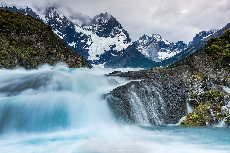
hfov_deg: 35.6
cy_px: 76
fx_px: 358
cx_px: 115
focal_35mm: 56
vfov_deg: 24.2
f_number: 22
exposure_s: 1
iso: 31
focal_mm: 56
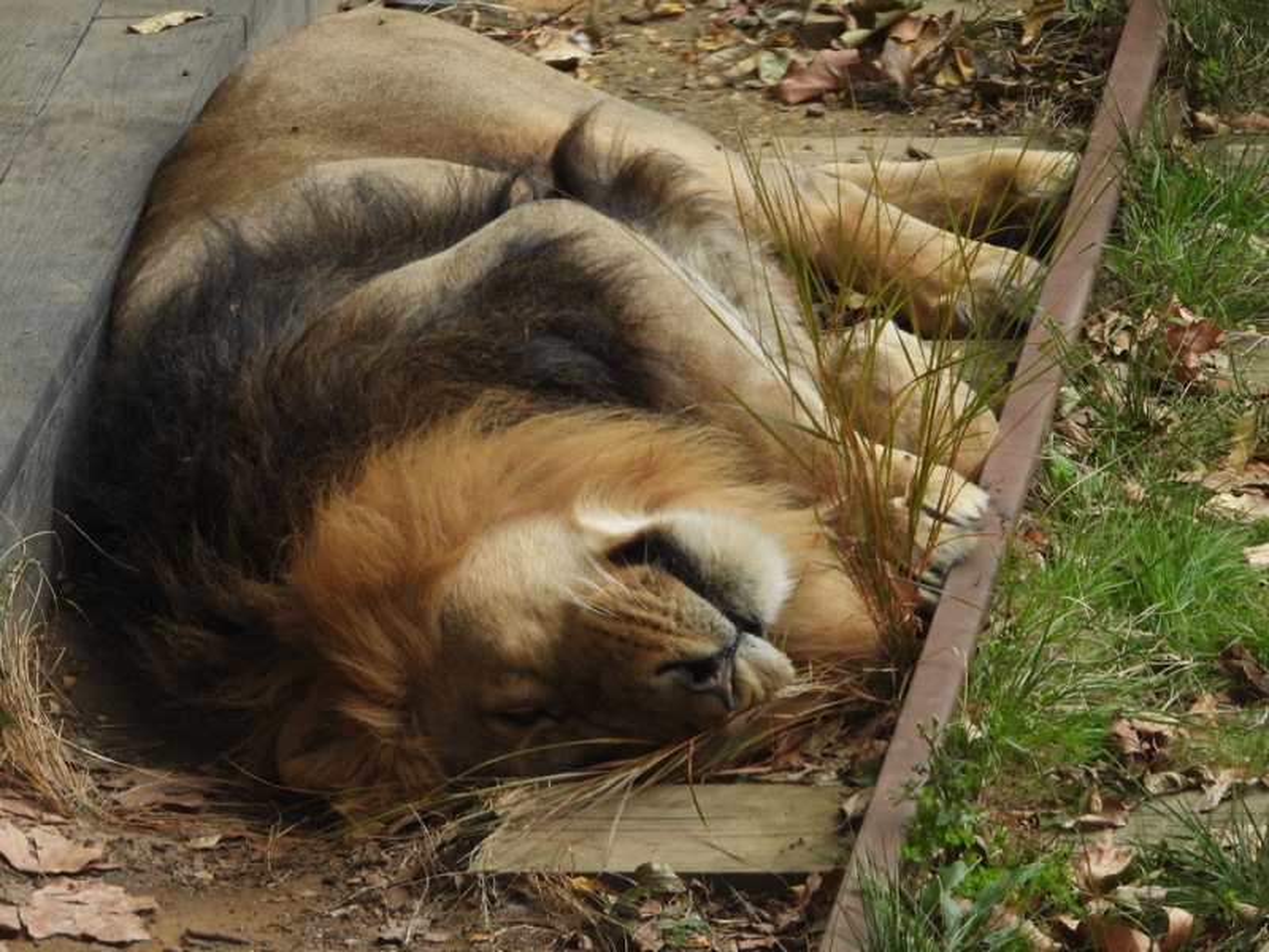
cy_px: 476
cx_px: 634
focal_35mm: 533
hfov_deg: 3.7
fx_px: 19539
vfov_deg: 2.8
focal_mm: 95.8
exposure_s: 1/250
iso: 320
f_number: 5
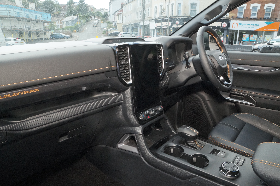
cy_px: 93
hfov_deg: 73.8
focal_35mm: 24
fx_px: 187
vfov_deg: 53.1
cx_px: 140
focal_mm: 16
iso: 800
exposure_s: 1/125
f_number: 11
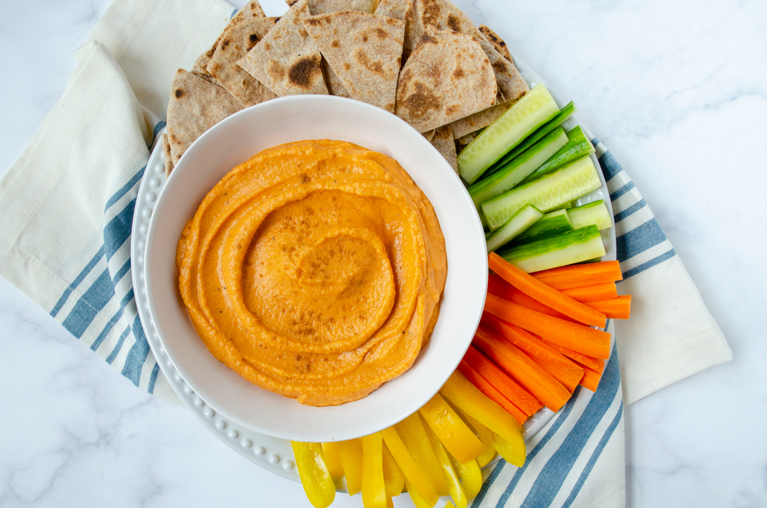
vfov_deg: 34.1
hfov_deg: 49.6
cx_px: 384
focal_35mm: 39
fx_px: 829
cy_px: 254
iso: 400
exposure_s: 1/200
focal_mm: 26
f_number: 5.6
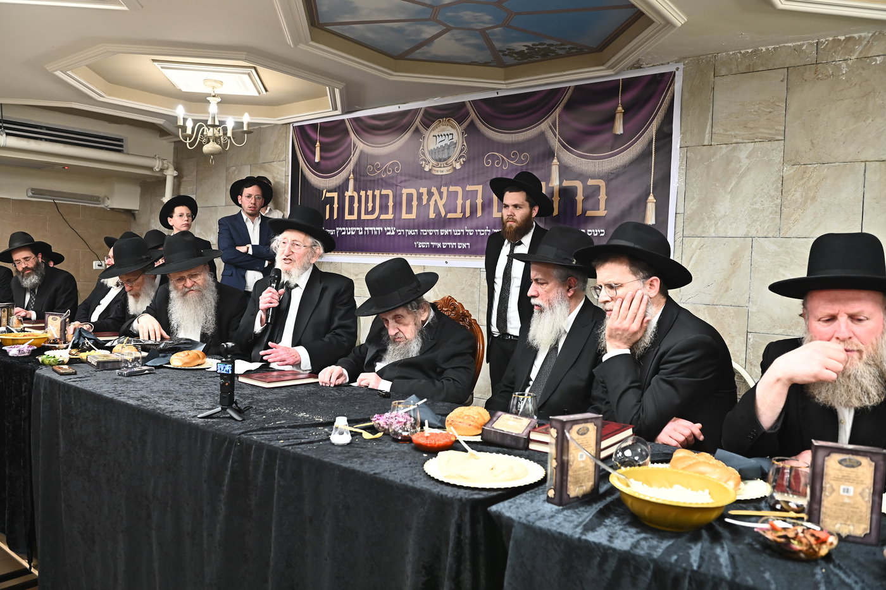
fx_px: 689
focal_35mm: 28
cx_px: 443
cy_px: 295
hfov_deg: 65.5
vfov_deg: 46.4
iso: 1000
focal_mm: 28
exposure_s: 1/160
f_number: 4.5
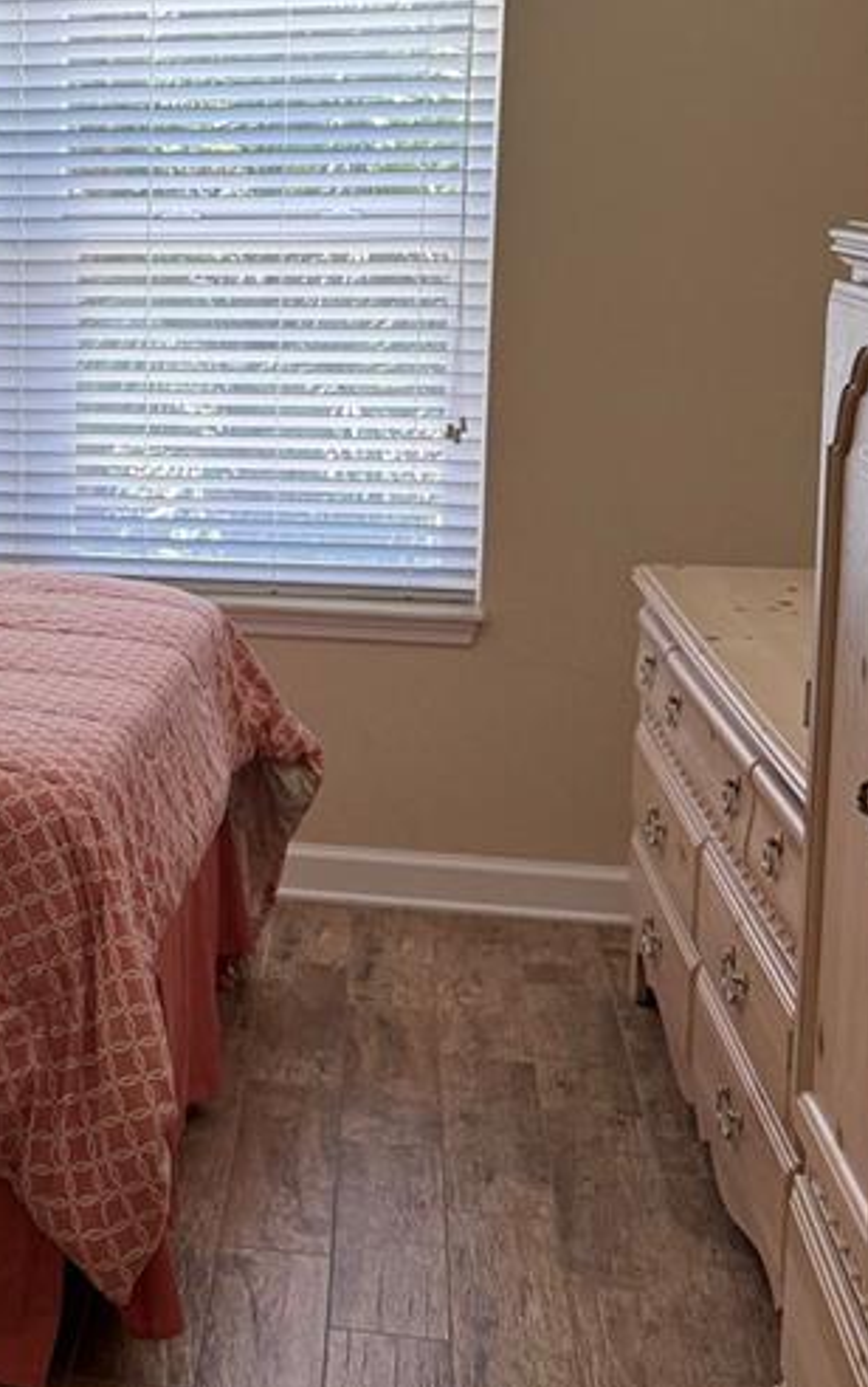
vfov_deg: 32.7
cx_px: -211
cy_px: 460
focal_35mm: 62
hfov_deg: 19.6
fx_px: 2344
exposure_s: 1/120
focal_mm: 6.76
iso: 160
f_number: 1.78
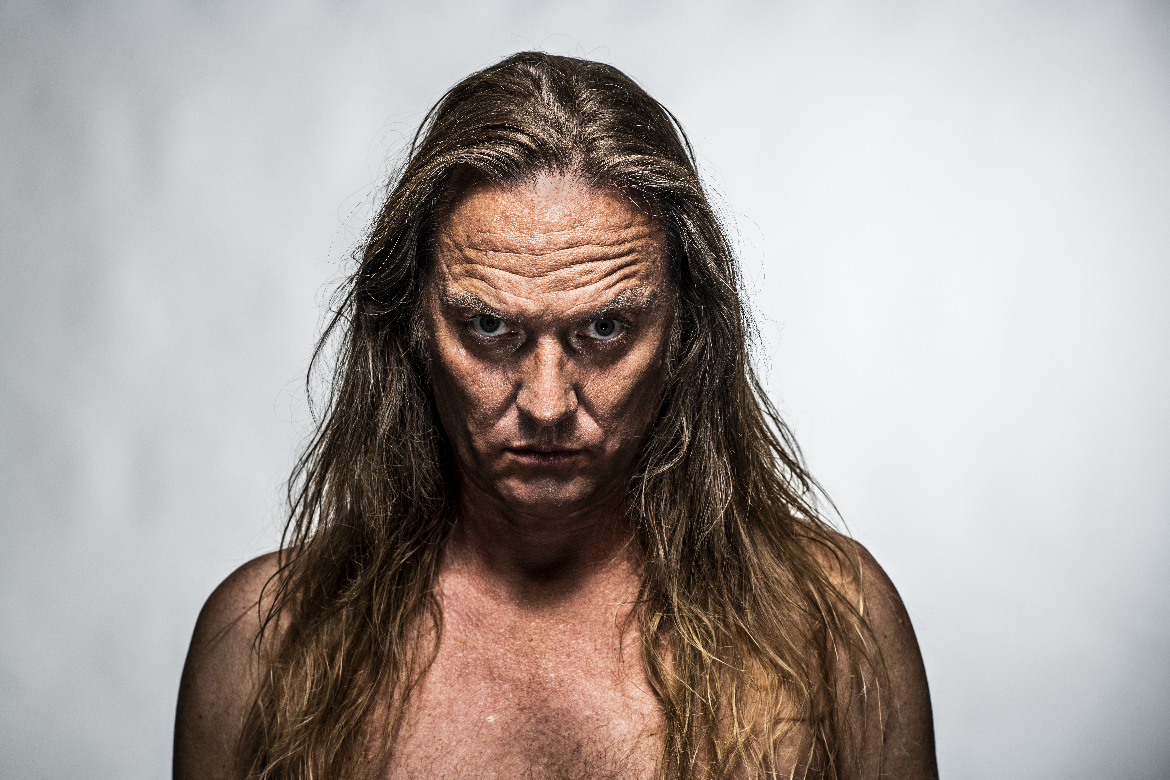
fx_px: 2762
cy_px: 390
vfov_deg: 16.1
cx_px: 585
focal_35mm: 85
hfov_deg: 23.9
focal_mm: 85
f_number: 6.3
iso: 80
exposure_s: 1/125
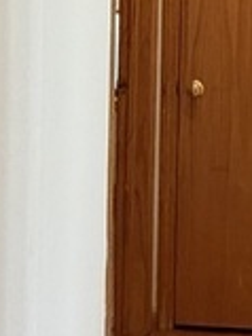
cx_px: 184
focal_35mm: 95
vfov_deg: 20.5
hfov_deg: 15.5
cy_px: 74
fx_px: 923
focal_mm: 2.22
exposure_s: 1/60
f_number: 2.2
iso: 320
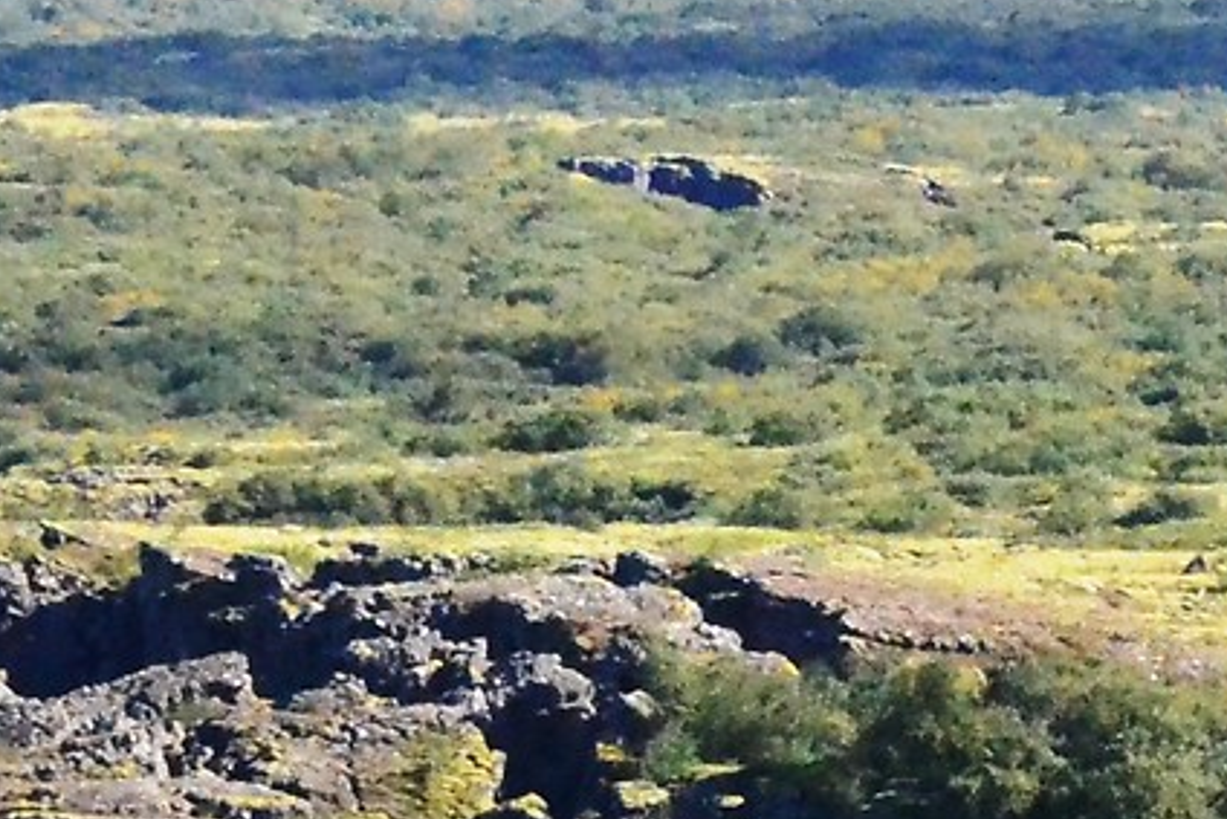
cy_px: 1283
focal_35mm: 720
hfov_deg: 2.9
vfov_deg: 1.9
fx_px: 24541
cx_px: 2335
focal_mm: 85
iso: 5000
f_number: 14
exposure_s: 1/1600
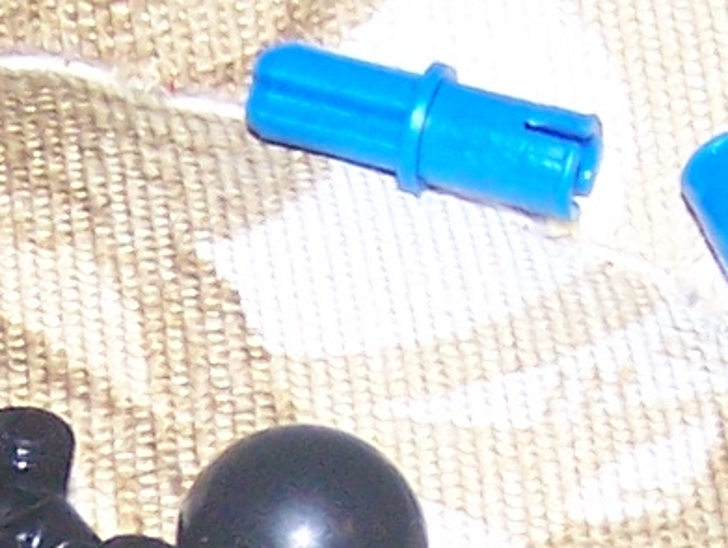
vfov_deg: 5.3
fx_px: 5789
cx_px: -35
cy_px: 1008
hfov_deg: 7.2
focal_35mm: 275
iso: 160
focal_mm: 6.3
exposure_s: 1/60
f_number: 2.8
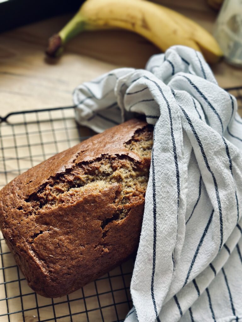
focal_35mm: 48
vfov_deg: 39.7
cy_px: 161
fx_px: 447
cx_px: 121
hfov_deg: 30.3
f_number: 1.78
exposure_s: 1/121
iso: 125
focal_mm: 6.86
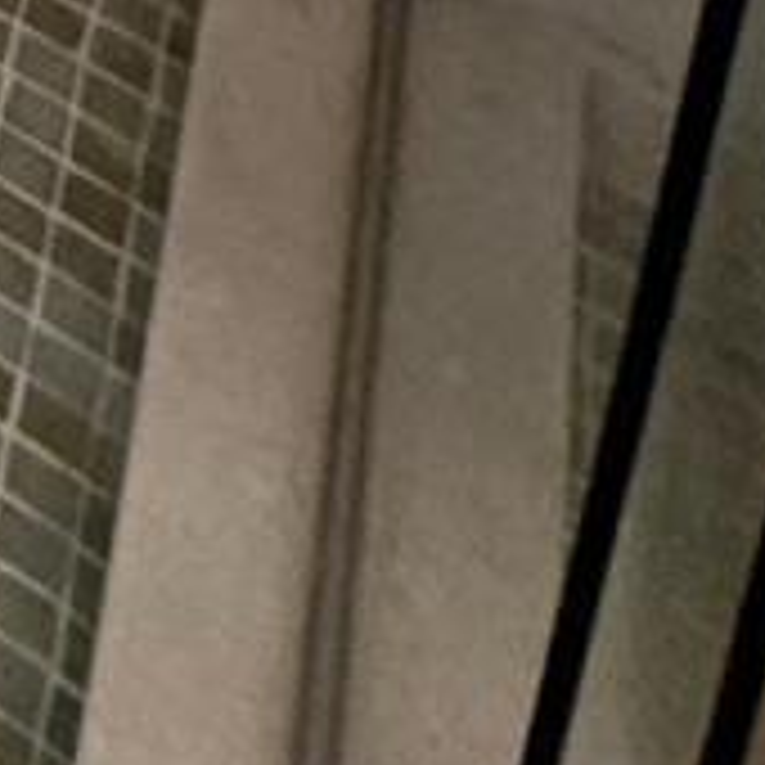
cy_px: -2354
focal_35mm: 109
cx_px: -1676
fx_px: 2725
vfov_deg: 8.0
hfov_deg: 10.3
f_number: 2.2
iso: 200
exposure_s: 1/120
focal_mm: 2.22
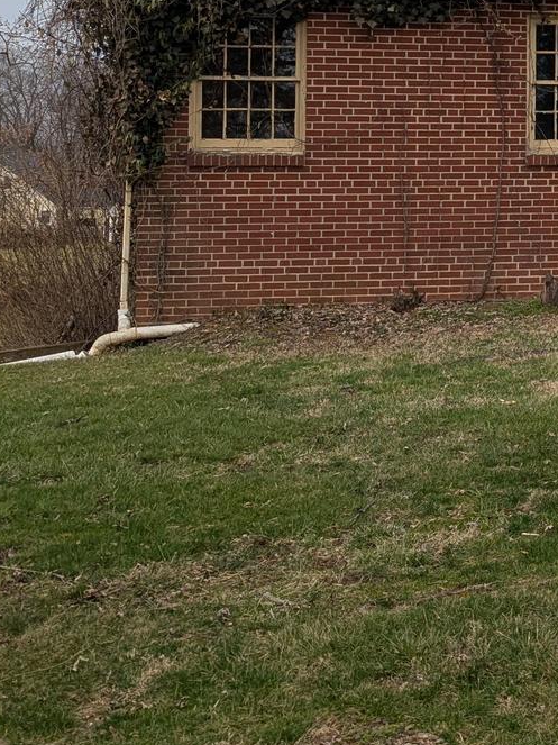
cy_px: 76
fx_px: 1591
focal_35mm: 74
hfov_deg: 17.9
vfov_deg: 25.5
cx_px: 830
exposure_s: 1/531
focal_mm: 6.81
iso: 46
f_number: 1.85
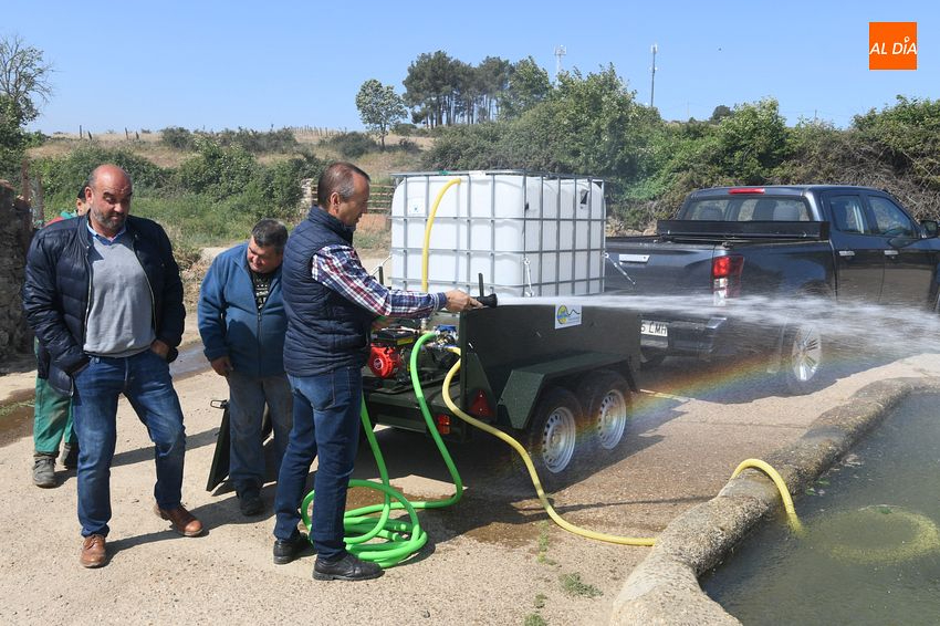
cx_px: 470
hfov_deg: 53.2
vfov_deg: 36.8
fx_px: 940
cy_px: 313
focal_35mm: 36
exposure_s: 1/200
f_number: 10
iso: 160
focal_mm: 24
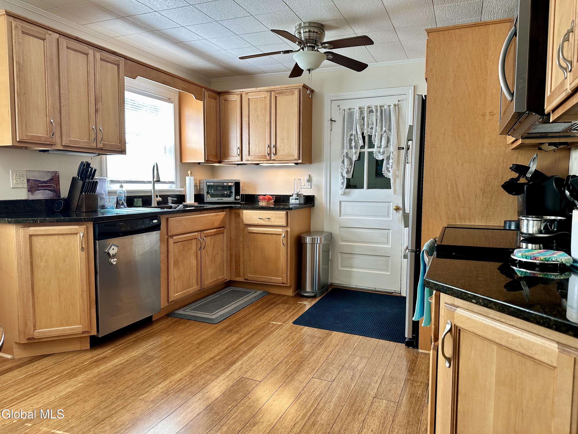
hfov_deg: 71.6
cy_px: 217
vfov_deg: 56.8
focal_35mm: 24
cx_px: 289
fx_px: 401
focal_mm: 6.86
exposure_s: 1/120
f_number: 1.78
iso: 160
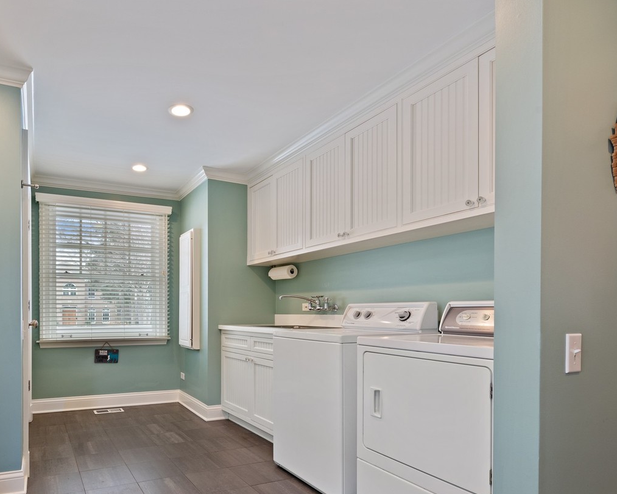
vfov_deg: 64.4
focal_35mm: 21
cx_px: 205
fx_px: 384
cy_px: 314
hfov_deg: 75.2
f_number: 9.5
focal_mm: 14
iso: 200
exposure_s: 1/4
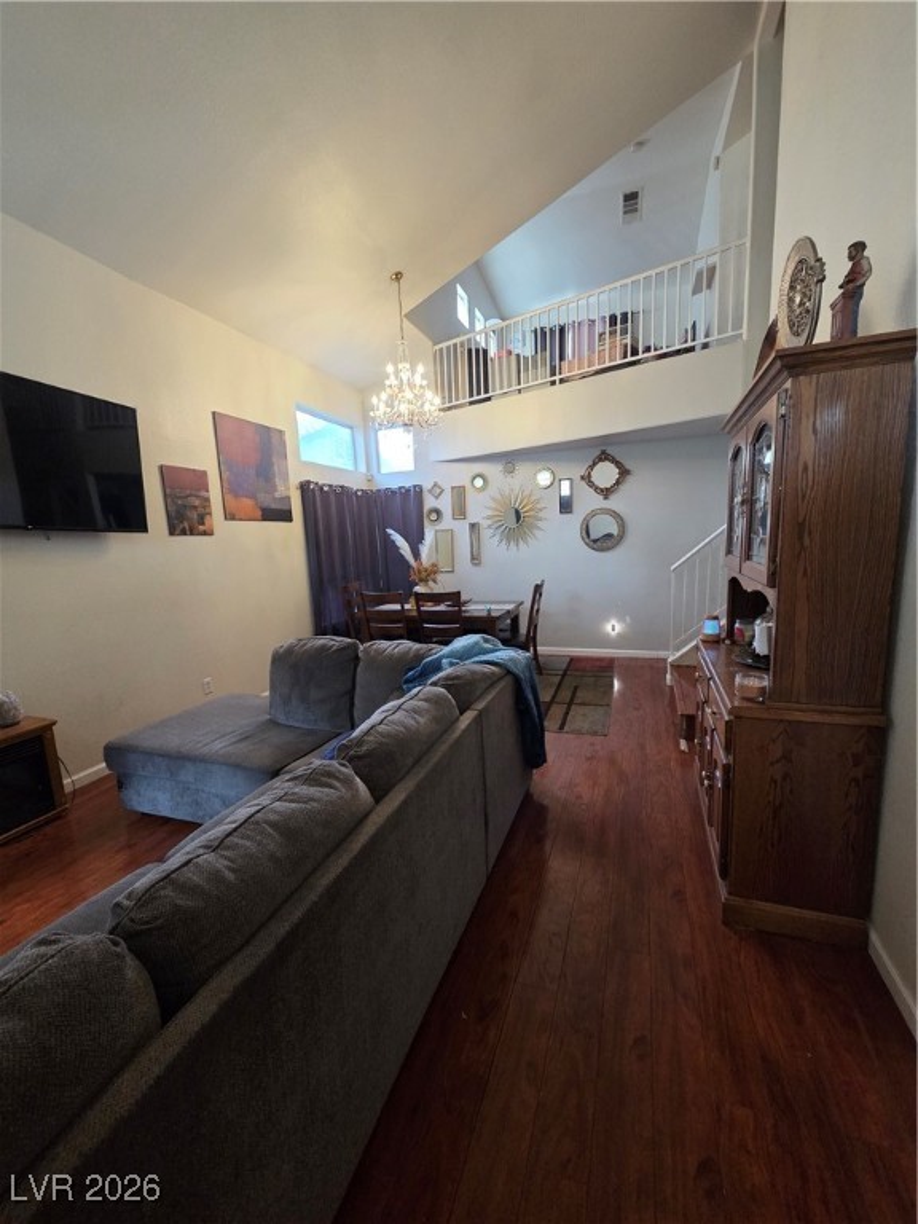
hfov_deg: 89.9
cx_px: 459
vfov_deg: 106.2
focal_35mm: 13
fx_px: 460
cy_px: 612
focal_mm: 2.2
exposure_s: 1/60
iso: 500
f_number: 2.2
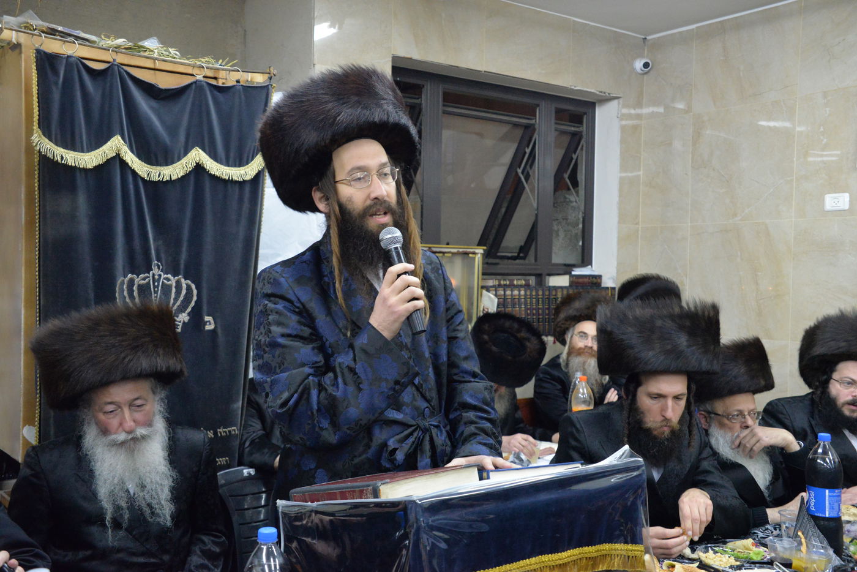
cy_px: 286
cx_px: 428
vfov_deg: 35.1
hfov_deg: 50.7
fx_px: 905
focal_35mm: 38
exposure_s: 1/100
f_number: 5
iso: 6400
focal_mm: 38
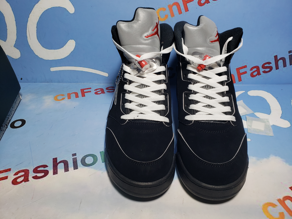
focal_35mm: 26
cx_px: 146
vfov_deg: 53.1
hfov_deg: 67.3
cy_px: 110
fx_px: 219
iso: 50
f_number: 2.4
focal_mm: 4.3
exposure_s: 1/203
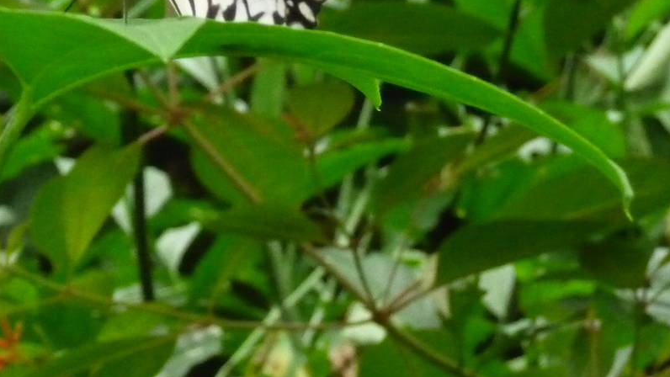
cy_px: 17
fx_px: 3269
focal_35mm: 184
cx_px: 214
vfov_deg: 6.6
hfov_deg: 11.7
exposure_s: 1/100
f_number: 4.7
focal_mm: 14.2
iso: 800
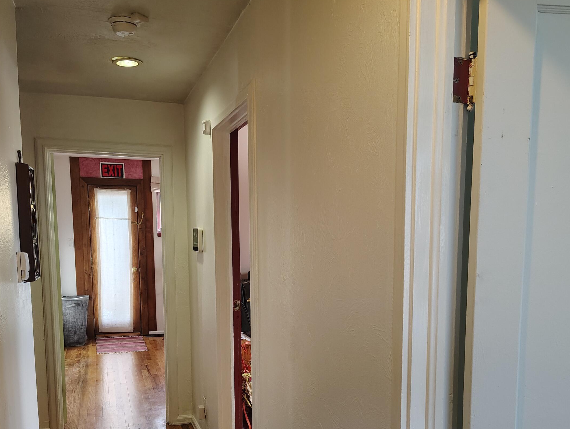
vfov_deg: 41.2
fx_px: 561
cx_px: 280
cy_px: 292
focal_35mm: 34
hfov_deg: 53.9
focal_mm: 5.56
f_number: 1.8
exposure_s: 1/120
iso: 1128
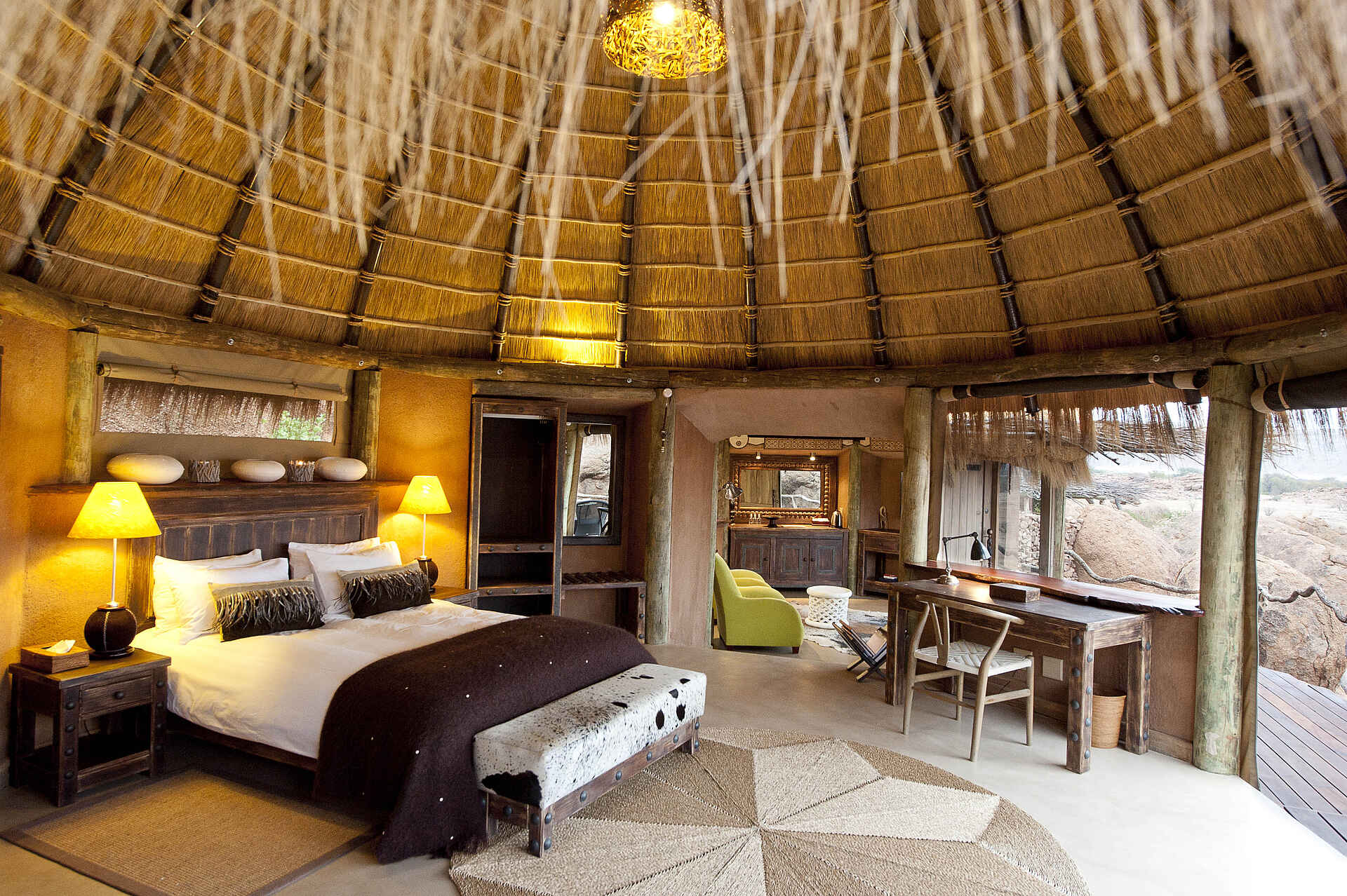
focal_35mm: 22
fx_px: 823
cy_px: 448
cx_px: 674
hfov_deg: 78.6
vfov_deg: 57.2
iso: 800
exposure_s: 1/13
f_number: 8
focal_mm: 22
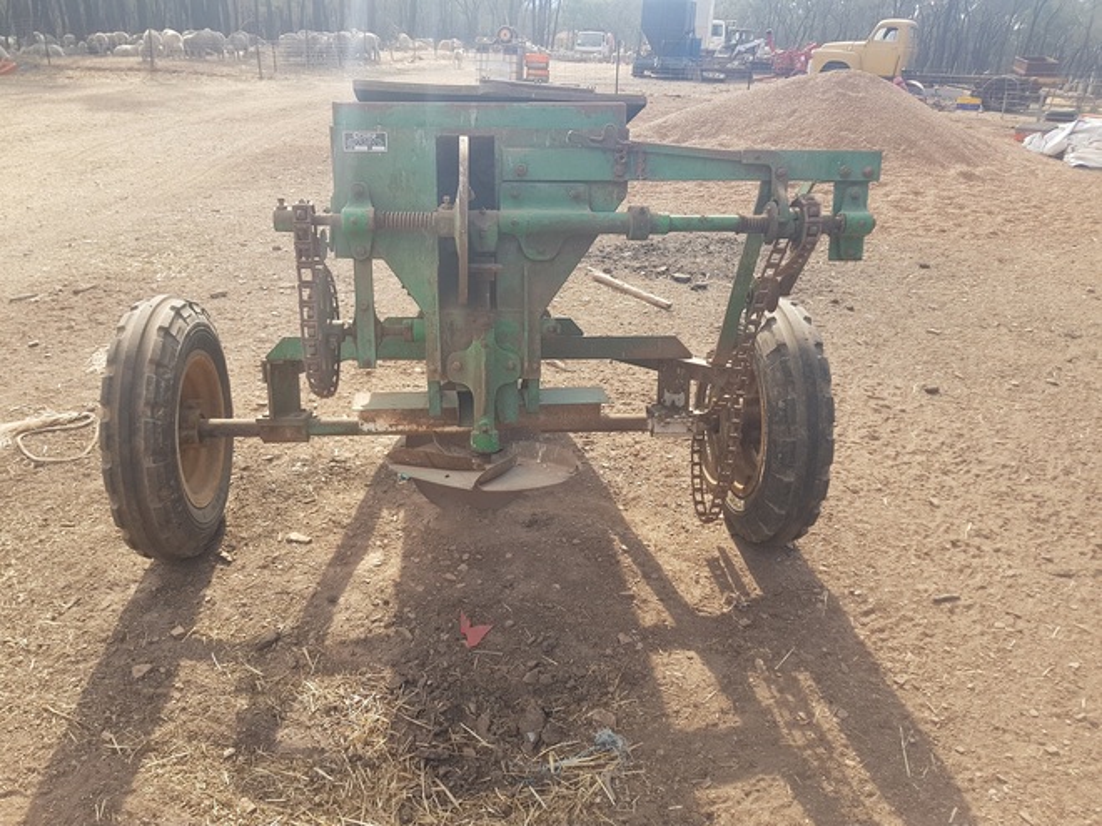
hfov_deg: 67.3
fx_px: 828
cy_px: 413
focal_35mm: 26
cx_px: 551
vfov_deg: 53.1
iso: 40
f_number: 1.7
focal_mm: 4.2
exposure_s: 1/702
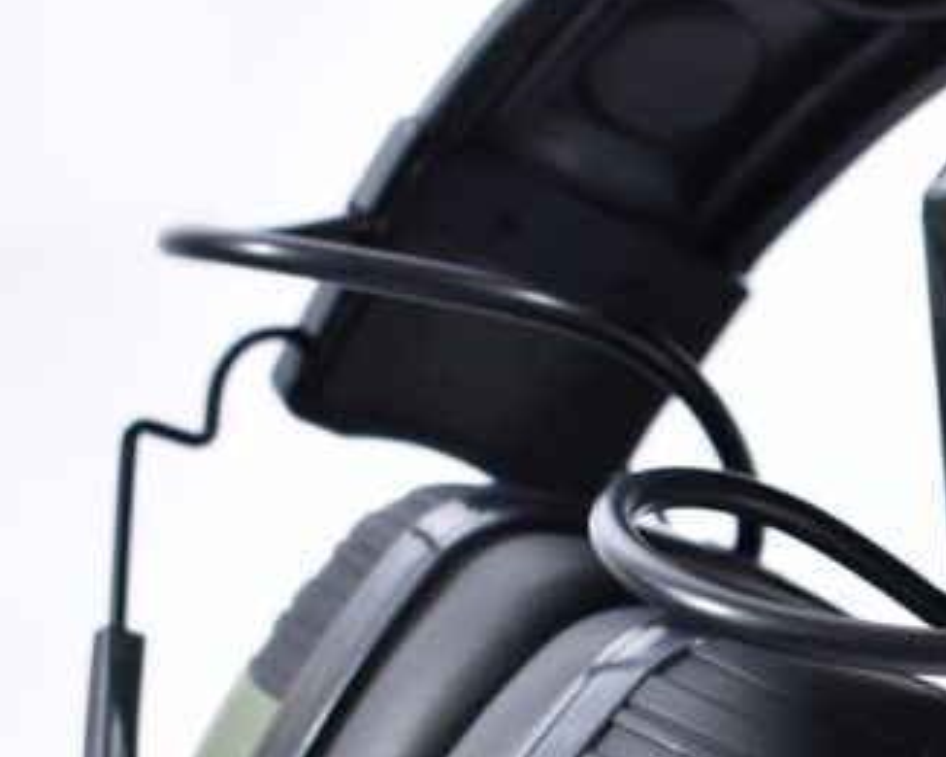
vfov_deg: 11.3
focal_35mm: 135
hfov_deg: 13.4
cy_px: 806
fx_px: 3780
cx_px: 1441
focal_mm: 26
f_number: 5
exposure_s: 1/40
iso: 640
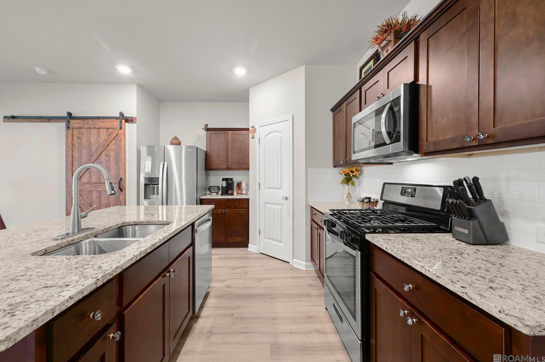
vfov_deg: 81.1
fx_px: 212
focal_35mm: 14
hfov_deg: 104.3
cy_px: 181
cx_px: 272
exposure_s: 1.3
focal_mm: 14
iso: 200
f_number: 10
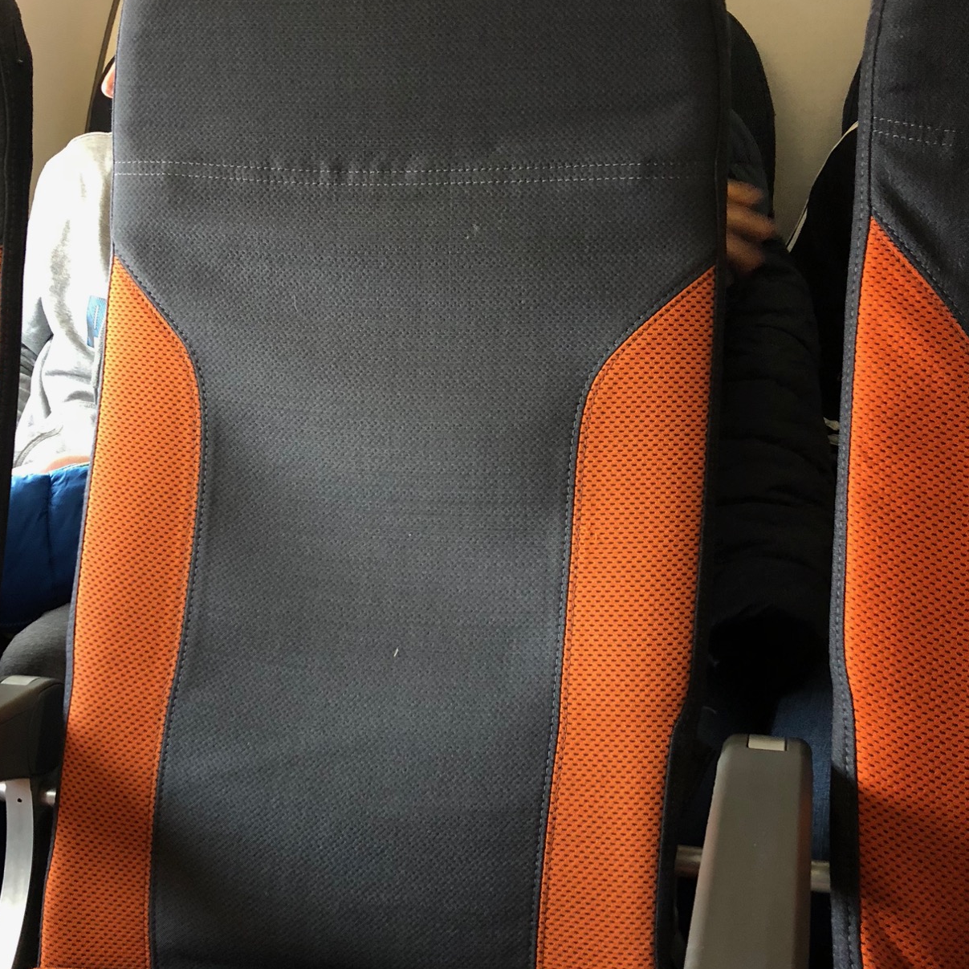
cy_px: 537
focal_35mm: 41
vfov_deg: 40.9
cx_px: 455
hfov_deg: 40.9
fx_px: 1298
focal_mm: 4
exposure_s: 1/17
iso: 80
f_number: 1.8
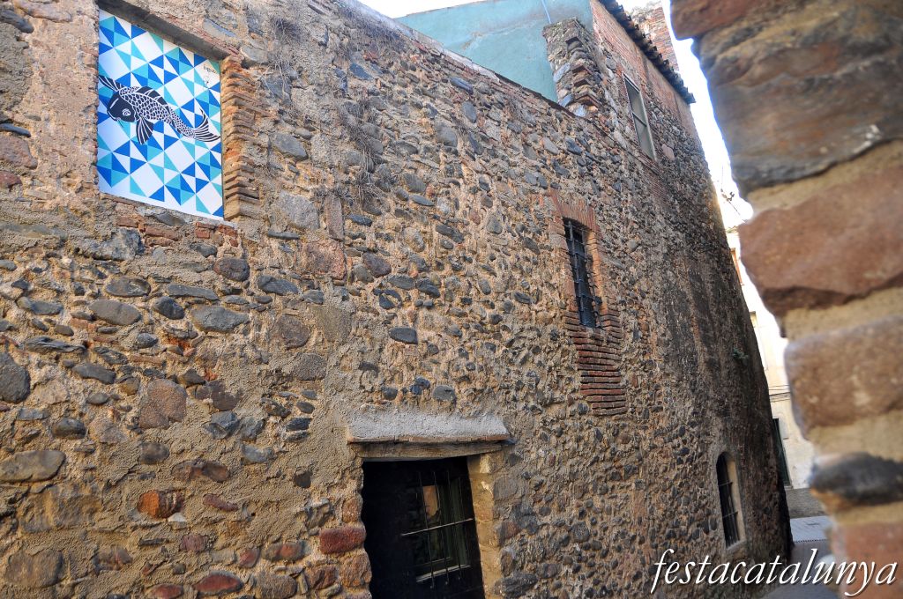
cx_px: 452
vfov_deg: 47.8
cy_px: 300
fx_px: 676
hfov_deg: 67.4
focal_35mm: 27
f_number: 4
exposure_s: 1/60
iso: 200
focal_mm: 18
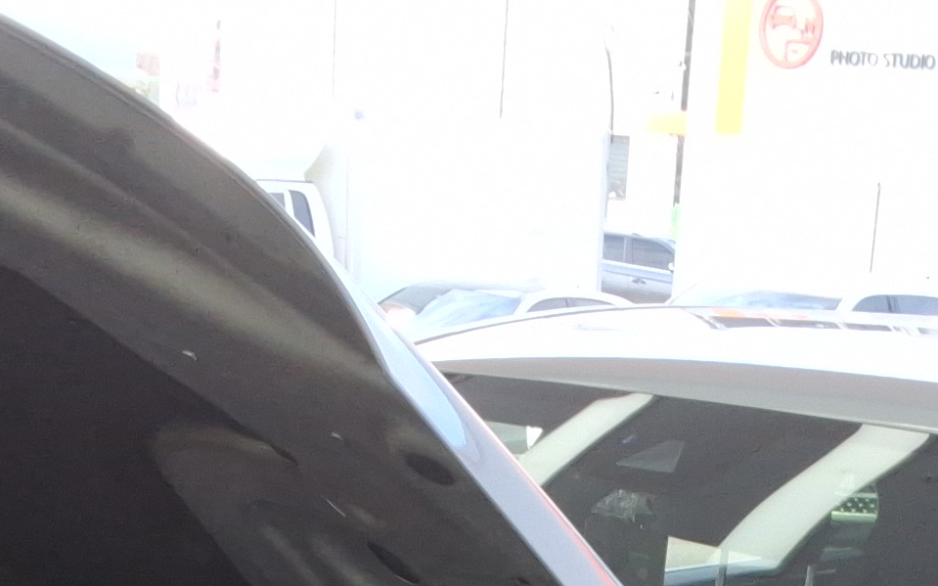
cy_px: 1189
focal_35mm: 101
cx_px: 707
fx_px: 2581
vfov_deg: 11.6
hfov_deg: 20.4
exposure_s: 1/189
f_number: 1.9
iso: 32
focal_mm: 2.91
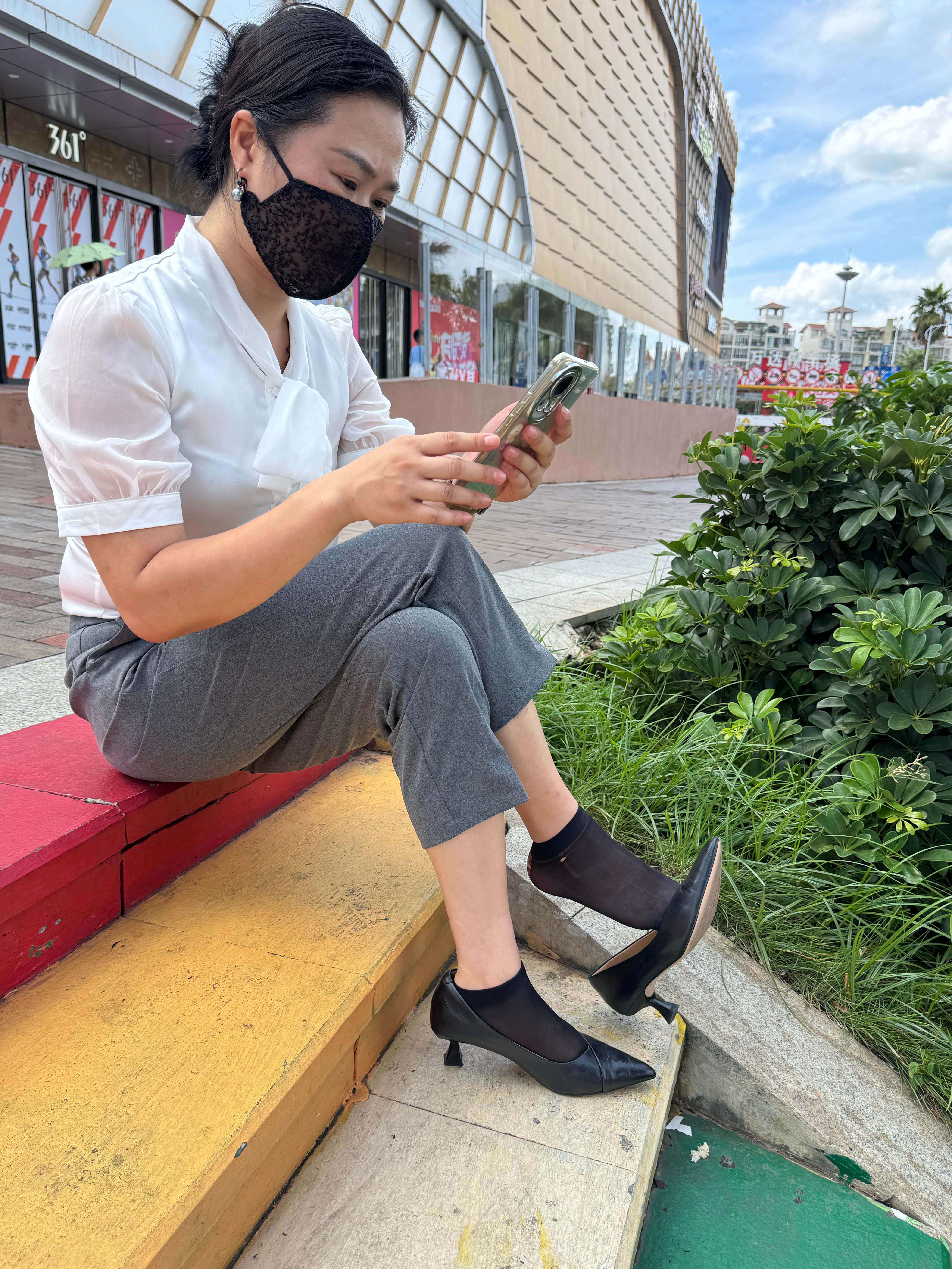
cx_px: 478
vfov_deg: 69.4
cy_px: 654
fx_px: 917
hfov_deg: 54.9
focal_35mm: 25
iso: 80
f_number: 1.78
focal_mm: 6.76
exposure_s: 1/700
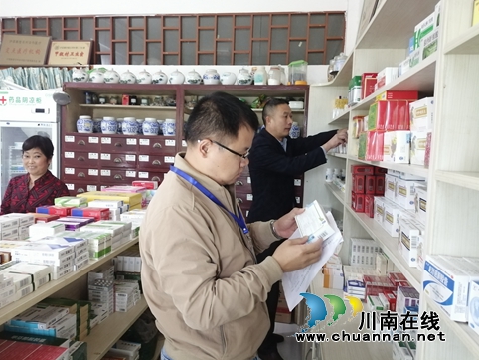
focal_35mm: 28
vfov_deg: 49.8
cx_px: 233
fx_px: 388
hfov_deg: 63.4
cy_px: 175
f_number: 1.8
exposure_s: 1/20
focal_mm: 3.88
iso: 500
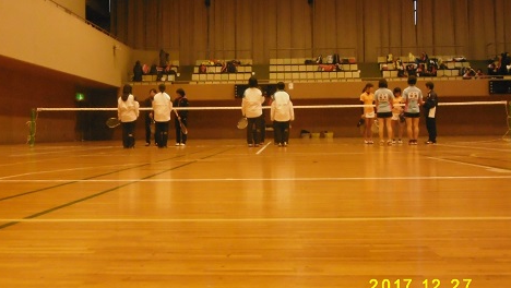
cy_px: 125
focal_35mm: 48
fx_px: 651
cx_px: 250
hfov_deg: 42.9
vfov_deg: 25.0
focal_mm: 7.7
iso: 1600
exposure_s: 1/125
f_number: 3.8
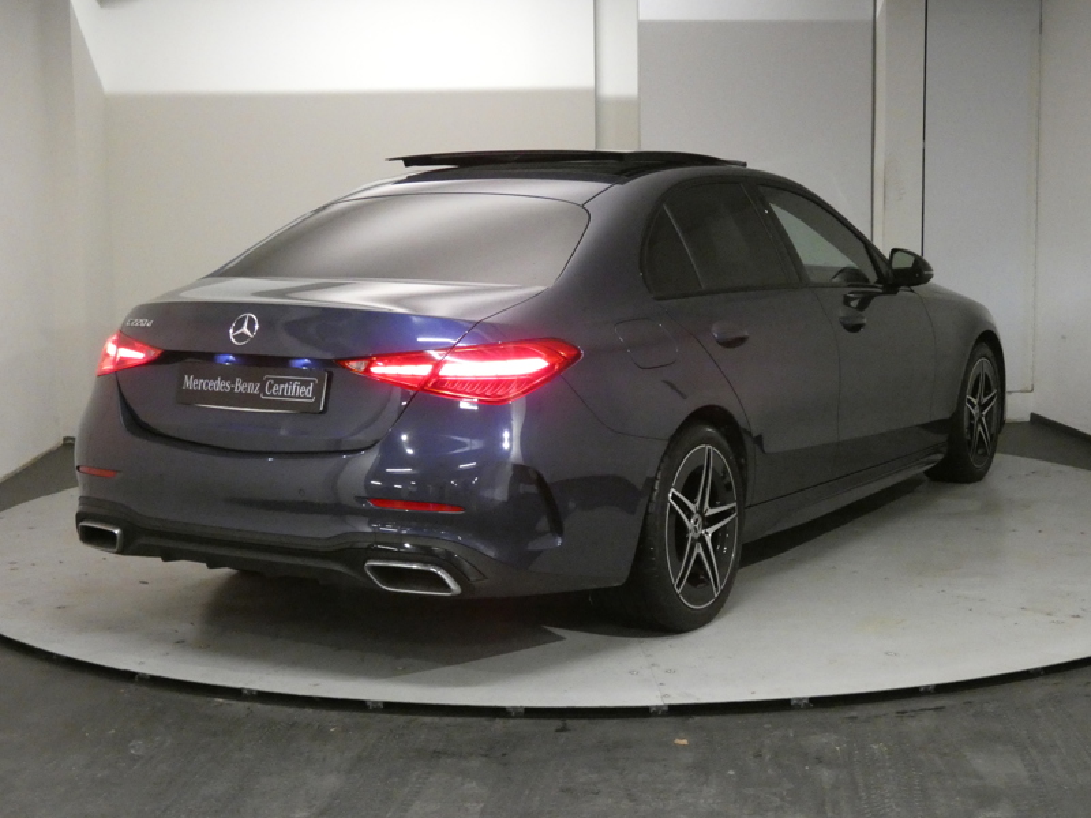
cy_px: 409
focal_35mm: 50
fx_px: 1576
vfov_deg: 29.1
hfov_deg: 38.2
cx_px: 546
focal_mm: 9
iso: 1600
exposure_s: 1/80
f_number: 3.9
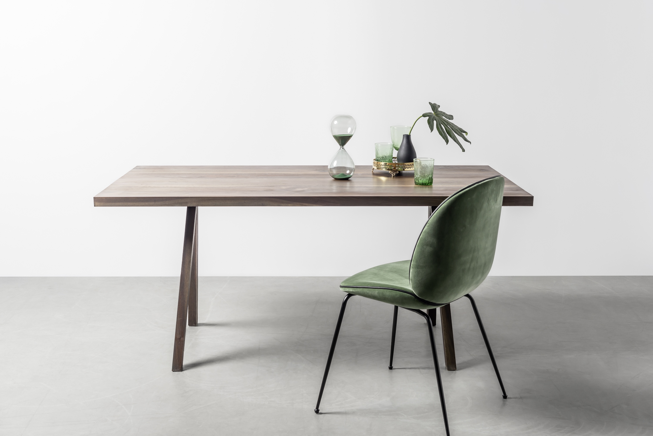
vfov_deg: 28.1
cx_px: 326
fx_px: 871
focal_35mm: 48
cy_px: 218
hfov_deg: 41.1
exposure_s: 1/160
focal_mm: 48
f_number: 7.1
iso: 125
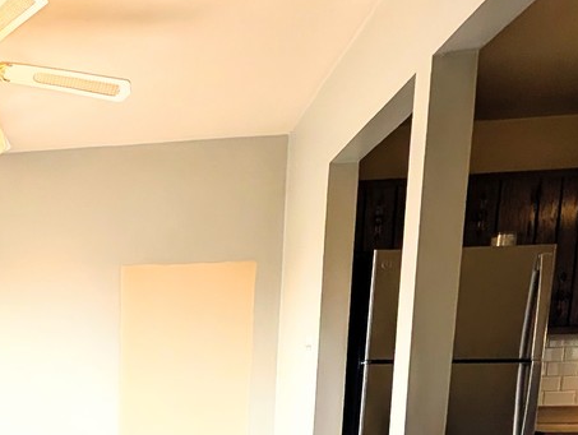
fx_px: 635
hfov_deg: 42.6
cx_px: 6
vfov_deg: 32.3
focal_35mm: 38
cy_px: 501
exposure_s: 1/688
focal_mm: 2.02
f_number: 1.7
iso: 59
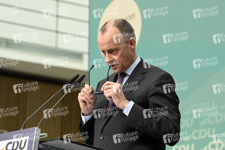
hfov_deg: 17.1
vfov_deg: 11.4
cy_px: 75
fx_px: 749
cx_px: 112
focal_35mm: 120
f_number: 4.5
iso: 5000
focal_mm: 120
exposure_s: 1/640
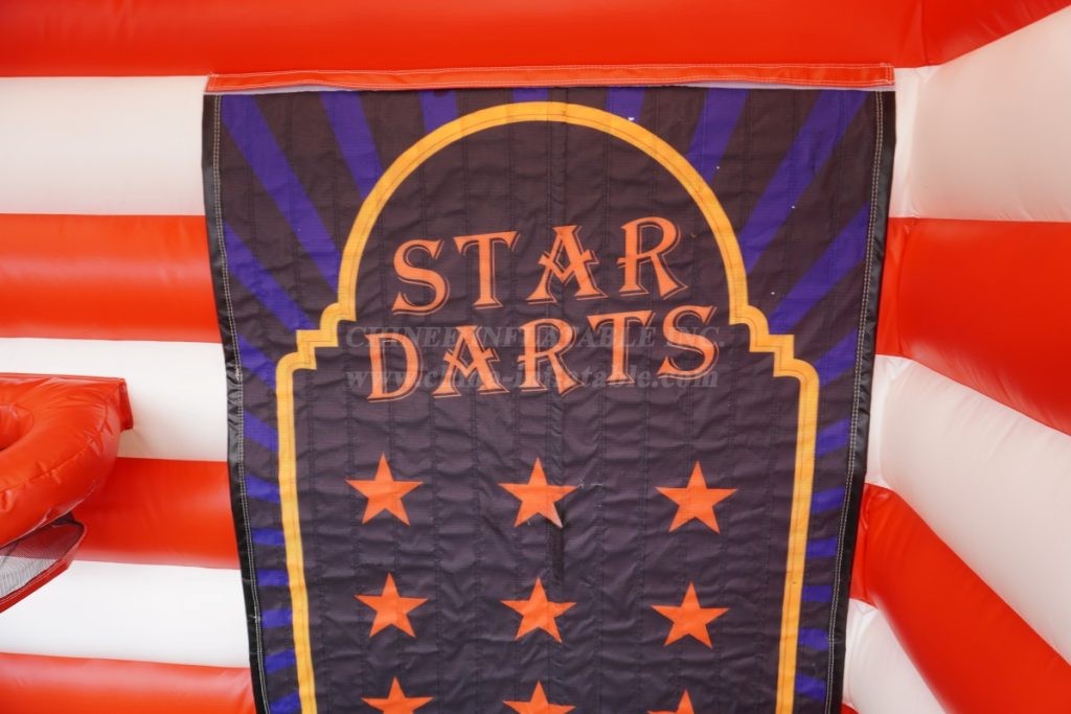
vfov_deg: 53.1
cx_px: 536
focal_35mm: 24
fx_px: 714
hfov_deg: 73.7
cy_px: 357
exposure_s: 1/50
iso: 100
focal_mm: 16
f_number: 4.5
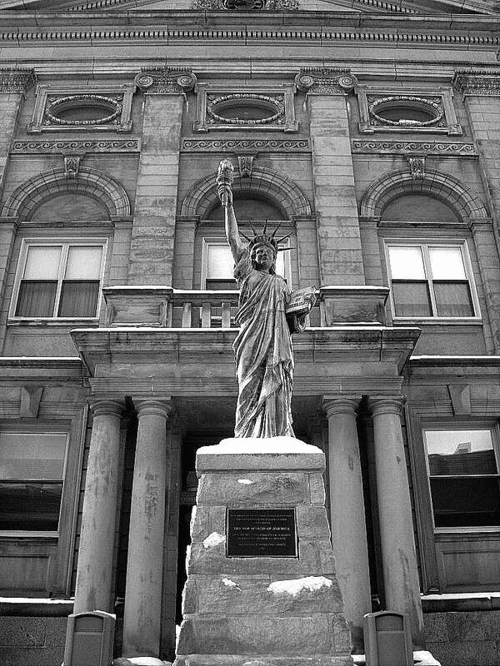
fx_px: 674
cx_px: 250
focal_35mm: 35
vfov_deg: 52.6
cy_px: 333
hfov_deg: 40.7
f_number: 7.1
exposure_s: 1/90
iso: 80
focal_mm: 5.8
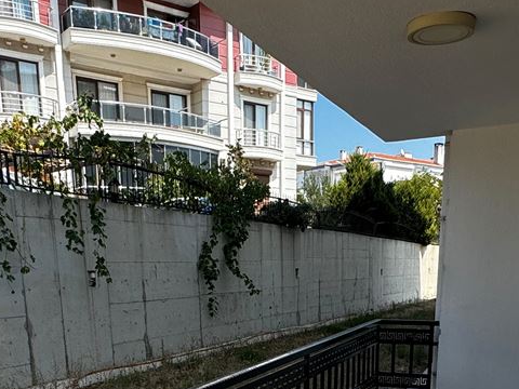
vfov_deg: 30.9
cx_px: 251
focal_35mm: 42
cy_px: 418
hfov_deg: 44.8
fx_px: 630
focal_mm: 2.22
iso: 40
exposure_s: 1/537
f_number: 2.2
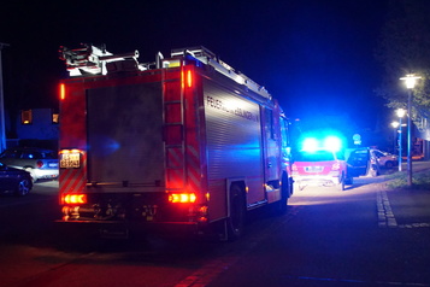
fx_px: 442
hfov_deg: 51.9
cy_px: 144
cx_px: 222
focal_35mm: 37
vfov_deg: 35.9
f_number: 5
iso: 5000
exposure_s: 1/15
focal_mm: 22
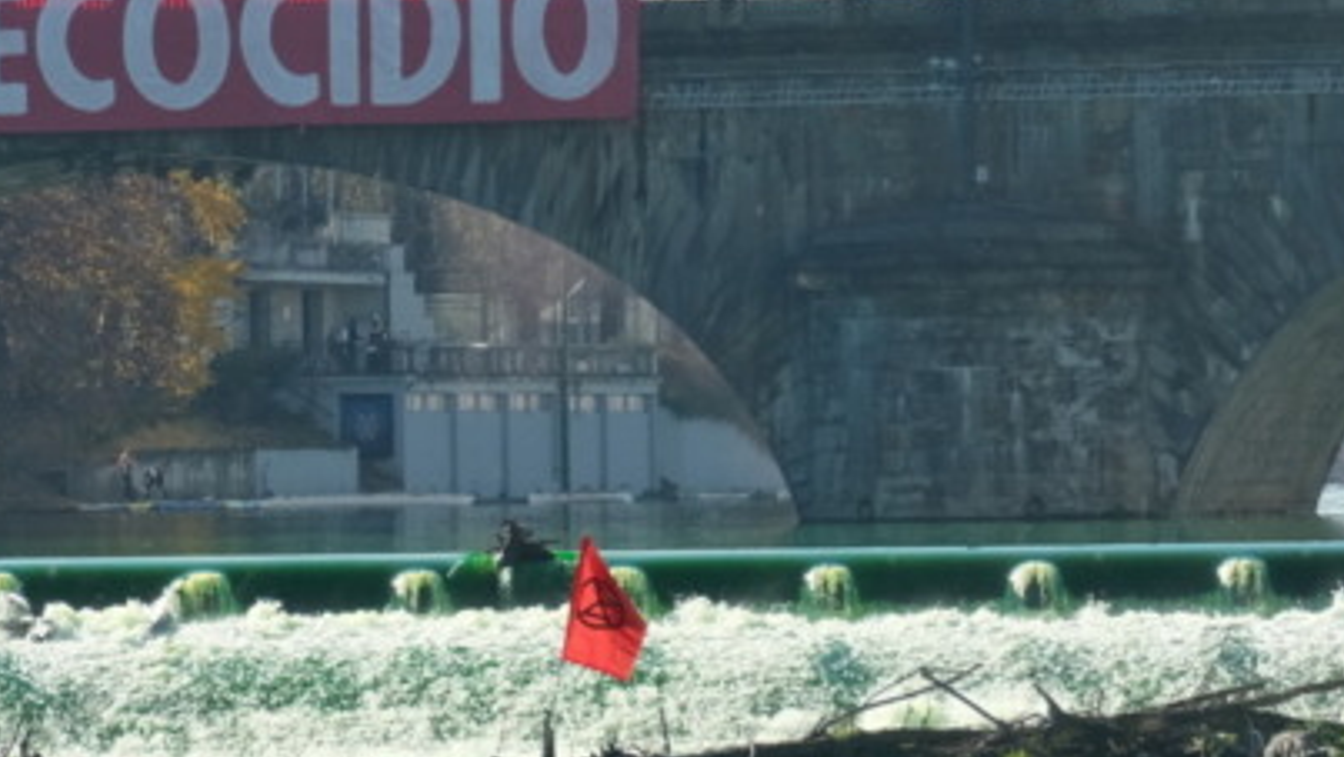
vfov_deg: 3.4
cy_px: 315
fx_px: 12691
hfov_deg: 6.0
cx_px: -47
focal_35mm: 356
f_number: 5.6
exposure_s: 1/150
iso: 320
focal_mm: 71.1
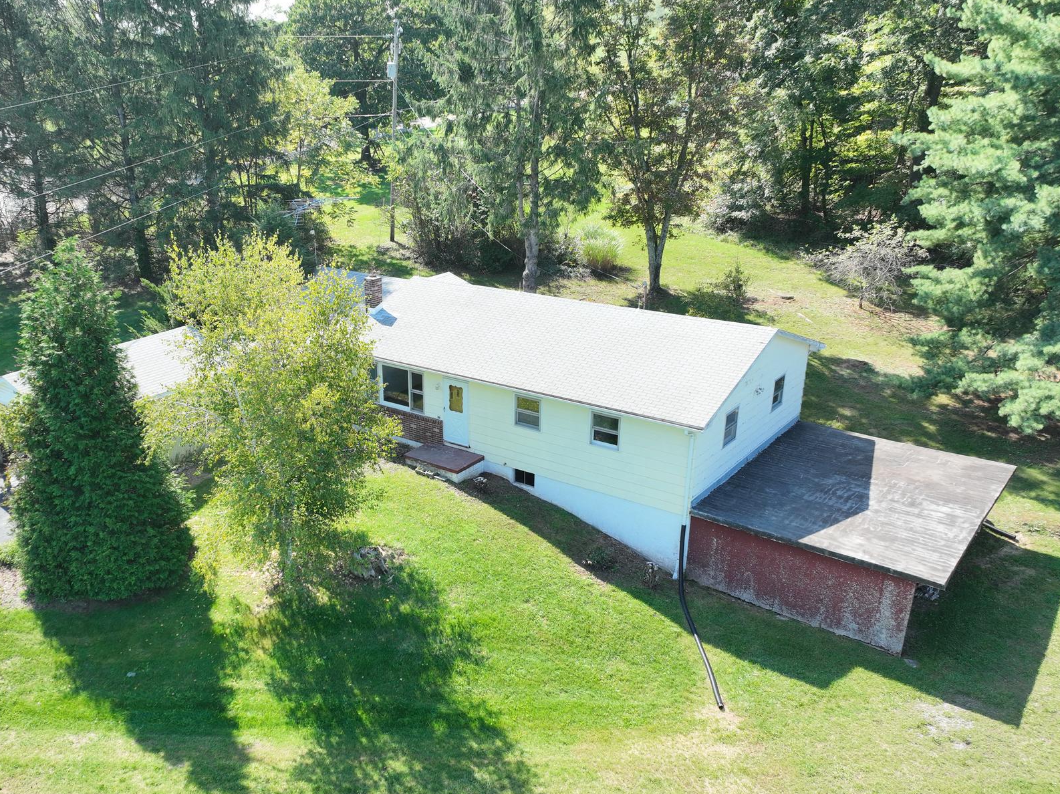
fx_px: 949
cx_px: 399
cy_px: 467
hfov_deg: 57.7
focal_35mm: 31
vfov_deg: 45.2
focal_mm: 12.29
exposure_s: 1/500
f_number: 2.8
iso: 200
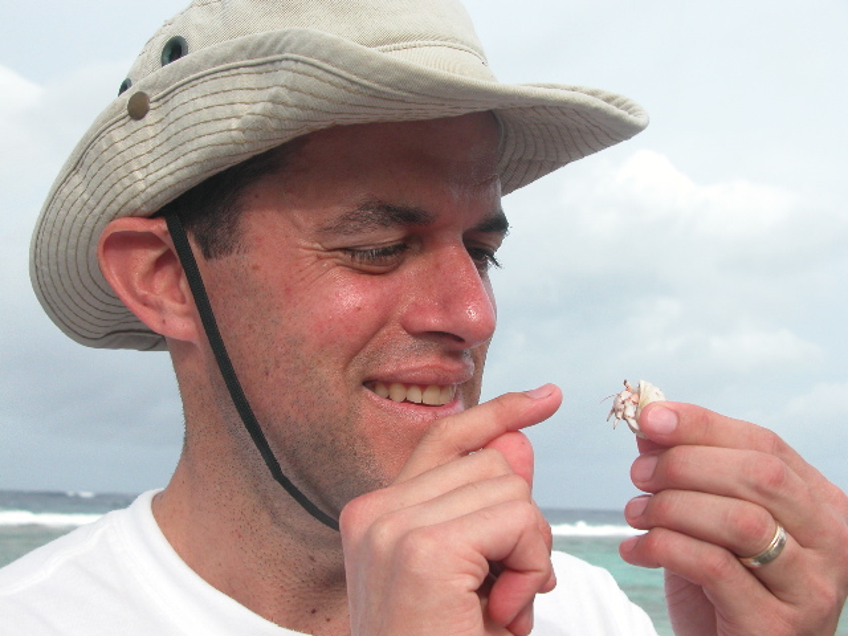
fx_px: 1421
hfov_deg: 33.2
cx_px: 424
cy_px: 318
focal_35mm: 58
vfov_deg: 25.2
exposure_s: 1/293
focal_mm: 14.7
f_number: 5
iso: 100
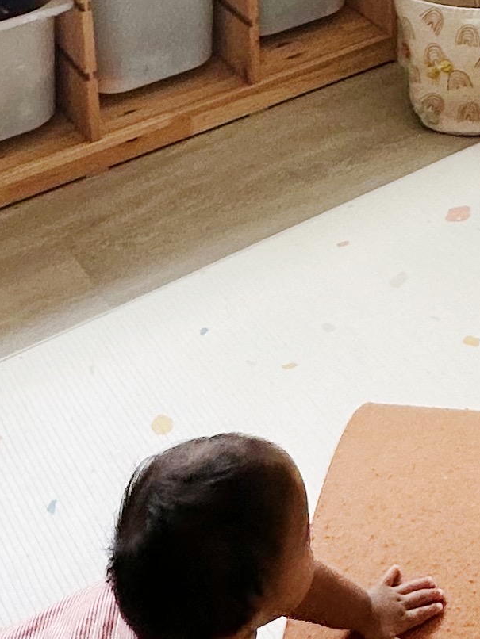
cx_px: 460
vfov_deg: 23.2
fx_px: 1294
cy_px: -281
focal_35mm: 70
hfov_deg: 20.5
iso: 80
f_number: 2.2
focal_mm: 2.22
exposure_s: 1/99
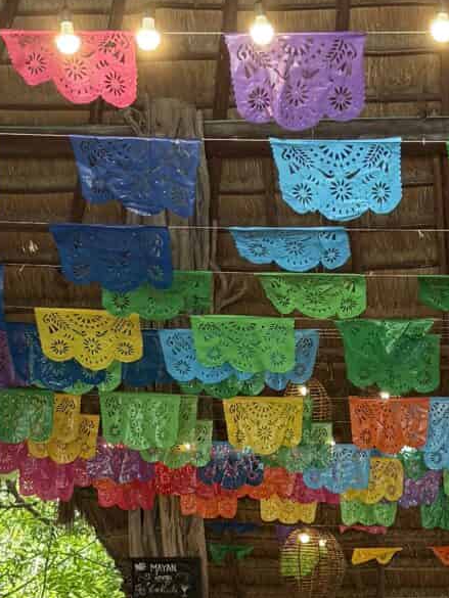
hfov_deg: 13.8
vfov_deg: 17.6
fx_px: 1815
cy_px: 755
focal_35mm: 105
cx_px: 499
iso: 160
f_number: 1.78
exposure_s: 1/149
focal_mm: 6.76
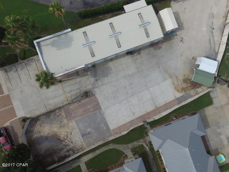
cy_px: 86
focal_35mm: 20
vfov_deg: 66.0
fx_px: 132
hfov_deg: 81.7
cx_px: 114
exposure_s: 1/1252
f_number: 2.8
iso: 100
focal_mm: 3.61
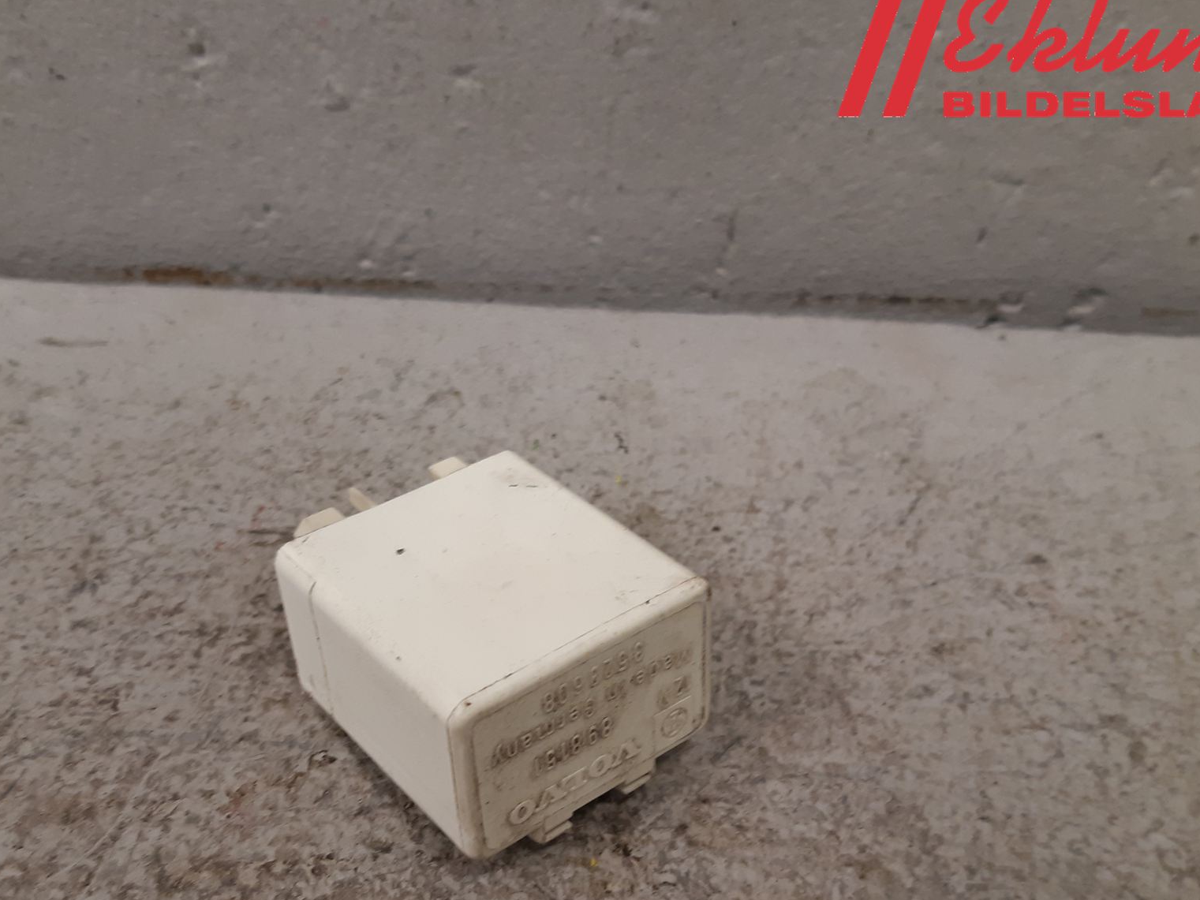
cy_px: 589
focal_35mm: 35
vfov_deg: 40.3
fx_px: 1213
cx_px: 514
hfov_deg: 52.4
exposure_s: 1/50
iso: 100
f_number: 1.7
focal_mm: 3.93
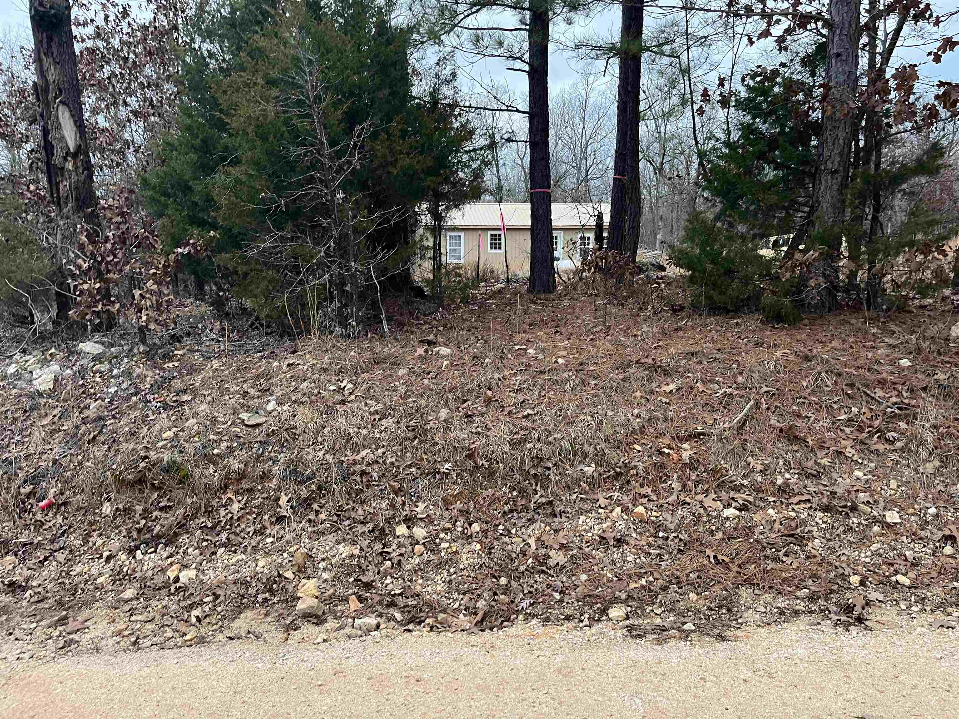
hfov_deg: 67.3
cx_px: 480
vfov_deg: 53.1
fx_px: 720
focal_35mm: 26
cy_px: 360
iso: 200
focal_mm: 5.1
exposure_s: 1/60
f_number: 1.6
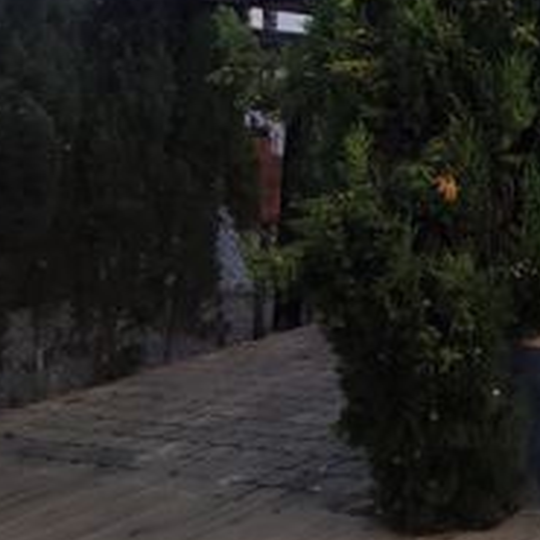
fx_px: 953
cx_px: 936
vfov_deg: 30.5
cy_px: 72
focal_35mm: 54
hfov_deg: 21.9
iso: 50
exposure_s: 1/387
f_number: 2.2
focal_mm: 1.65
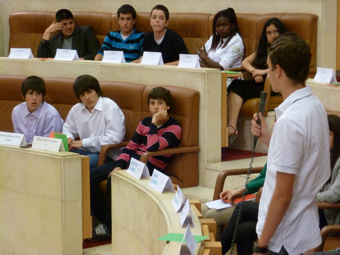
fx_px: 1021
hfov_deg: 18.9
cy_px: 128
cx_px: 170
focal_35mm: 104
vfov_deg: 14.2
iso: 400
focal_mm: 18.7
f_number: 5
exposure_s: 1/8
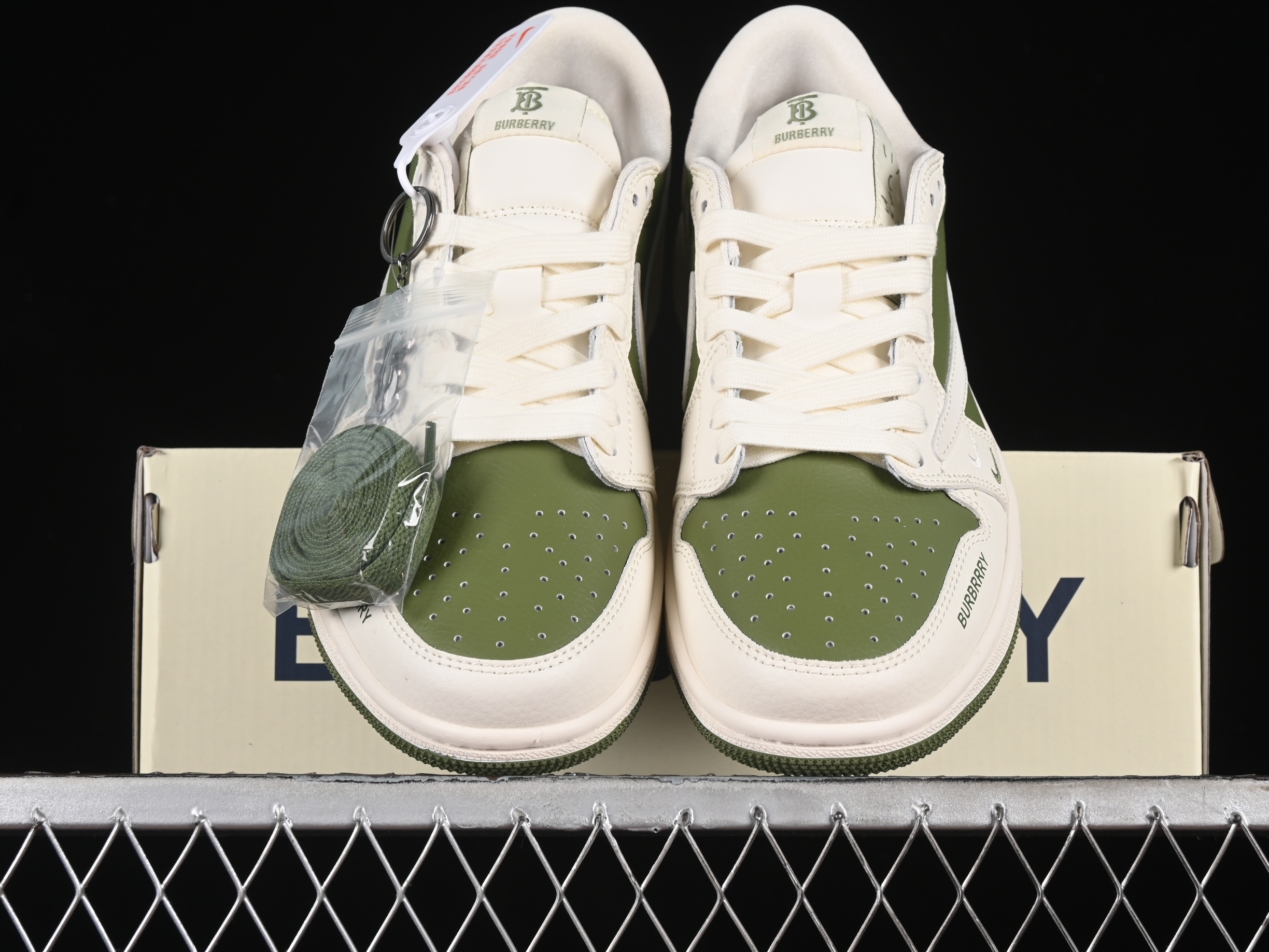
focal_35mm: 82
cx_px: 655
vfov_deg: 18.0
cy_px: 476
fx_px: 3006
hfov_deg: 23.8
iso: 160
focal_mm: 50
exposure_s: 1/80
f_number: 8
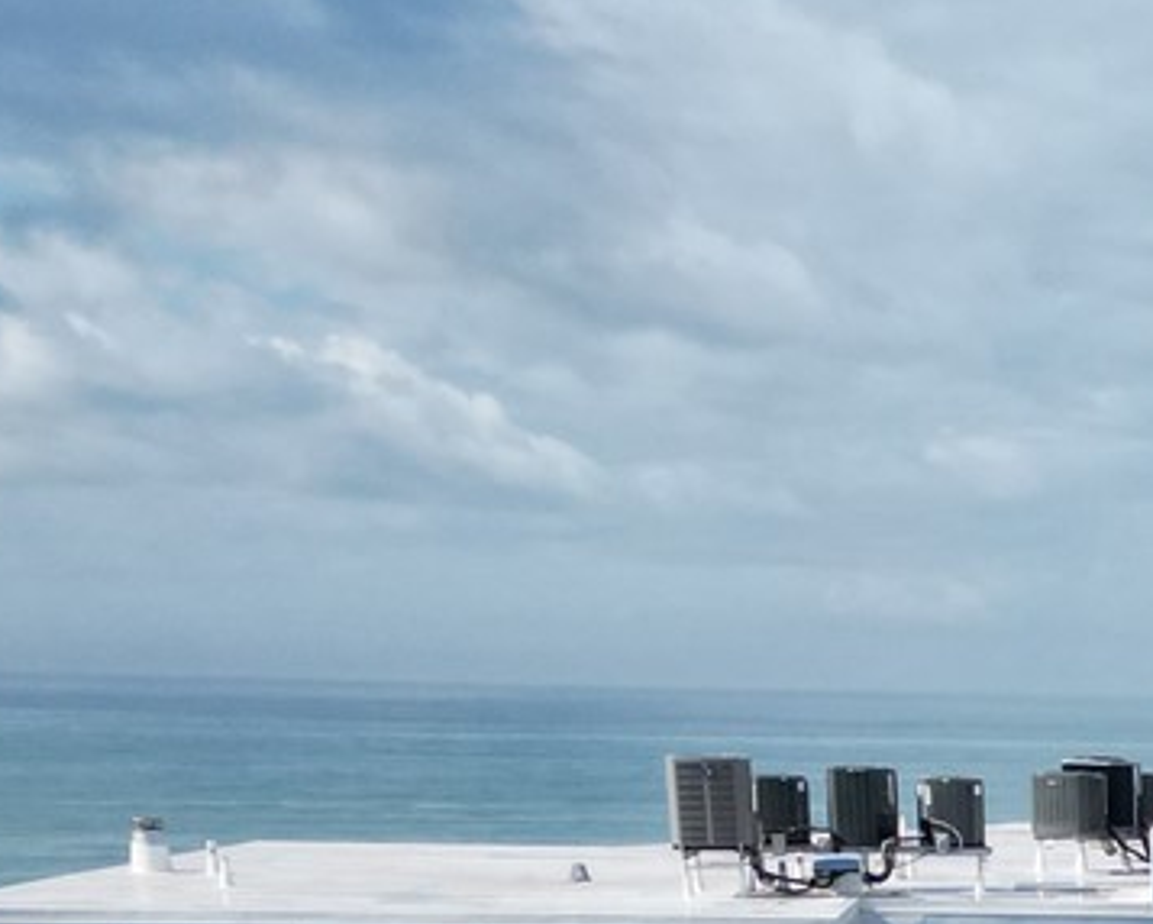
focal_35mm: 105
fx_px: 3585
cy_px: 1719
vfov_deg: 13.1
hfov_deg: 16.5
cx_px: 1760
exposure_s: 1/5000
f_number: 1.7
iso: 150
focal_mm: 6.72
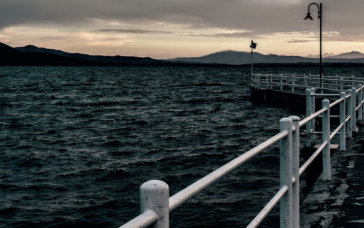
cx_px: 350
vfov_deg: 21.5
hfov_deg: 31.8
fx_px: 595
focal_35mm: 60
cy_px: 74
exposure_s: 1/100
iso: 100
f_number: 7.1
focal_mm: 20
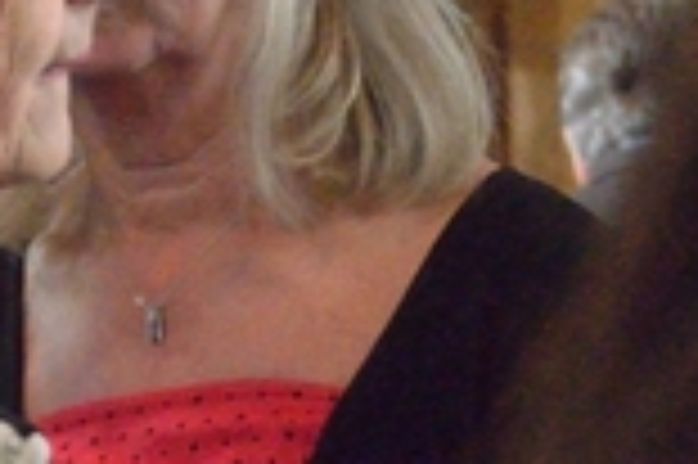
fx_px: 7210
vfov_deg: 3.7
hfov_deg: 5.5
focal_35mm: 372
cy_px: -101
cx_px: 153
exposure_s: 1/200
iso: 6400
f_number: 4.8
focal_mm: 55
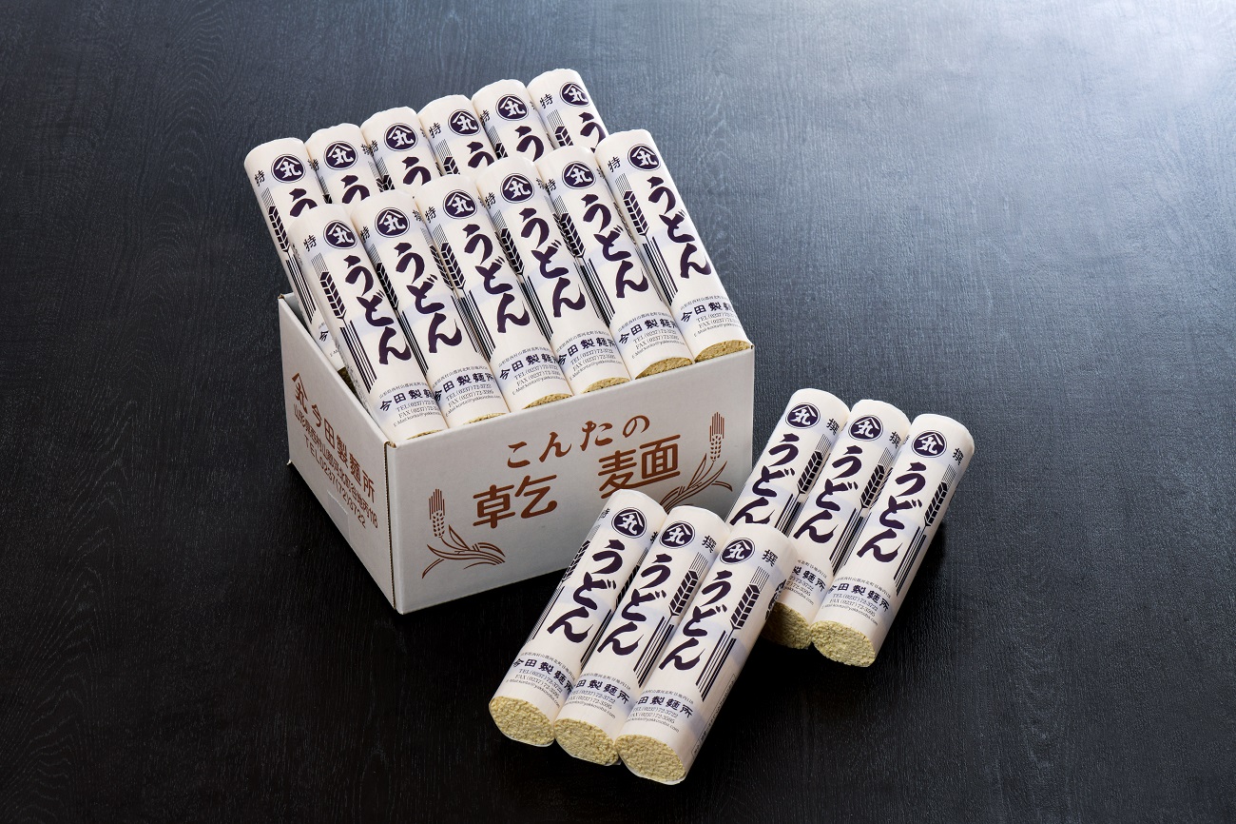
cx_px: 618
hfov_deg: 19.5
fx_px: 3604
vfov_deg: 13.0
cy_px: 412
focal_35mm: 105
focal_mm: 105
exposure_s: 1/200
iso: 100
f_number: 18
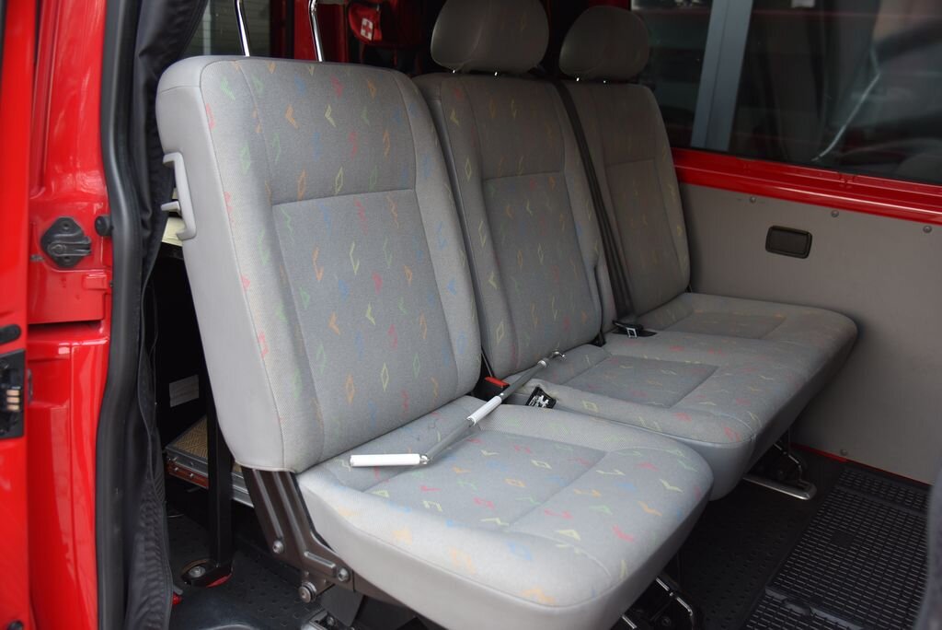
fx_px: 812
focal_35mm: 31
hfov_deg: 60.3
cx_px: 471
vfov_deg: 42.4
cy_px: 315
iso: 500
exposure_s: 1/40
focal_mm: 31
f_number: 4
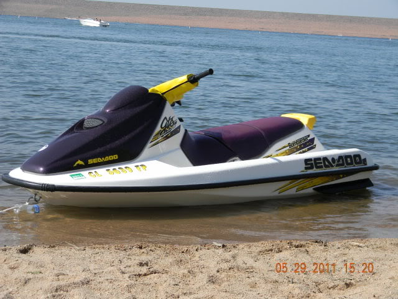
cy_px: 150
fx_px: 954
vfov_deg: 17.8
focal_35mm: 83
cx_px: 199
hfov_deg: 23.6
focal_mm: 15.1
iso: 80
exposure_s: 1/556
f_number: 4.5
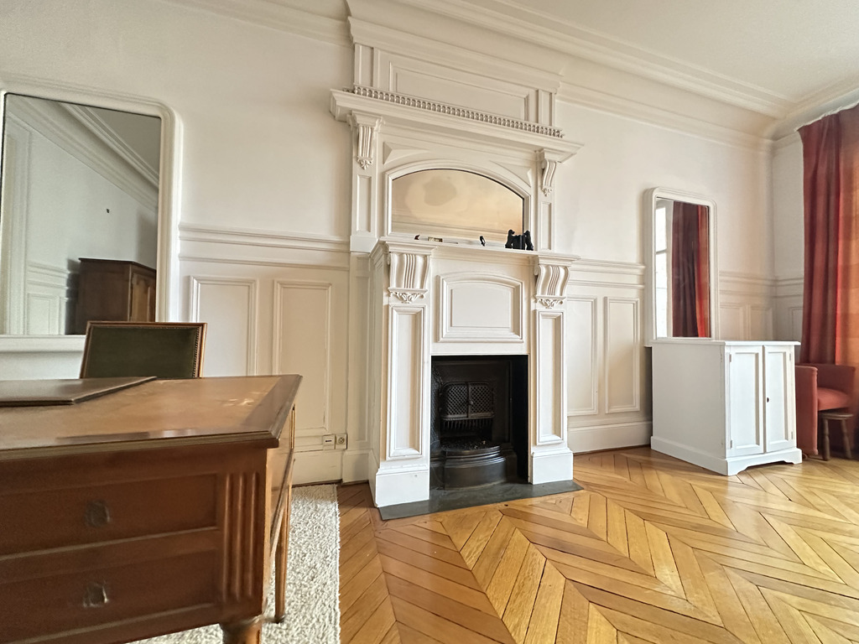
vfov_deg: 85.7
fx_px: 347
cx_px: 430
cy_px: 322
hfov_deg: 102.1
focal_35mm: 14
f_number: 2.2
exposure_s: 1/50
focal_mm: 2.22
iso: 1000
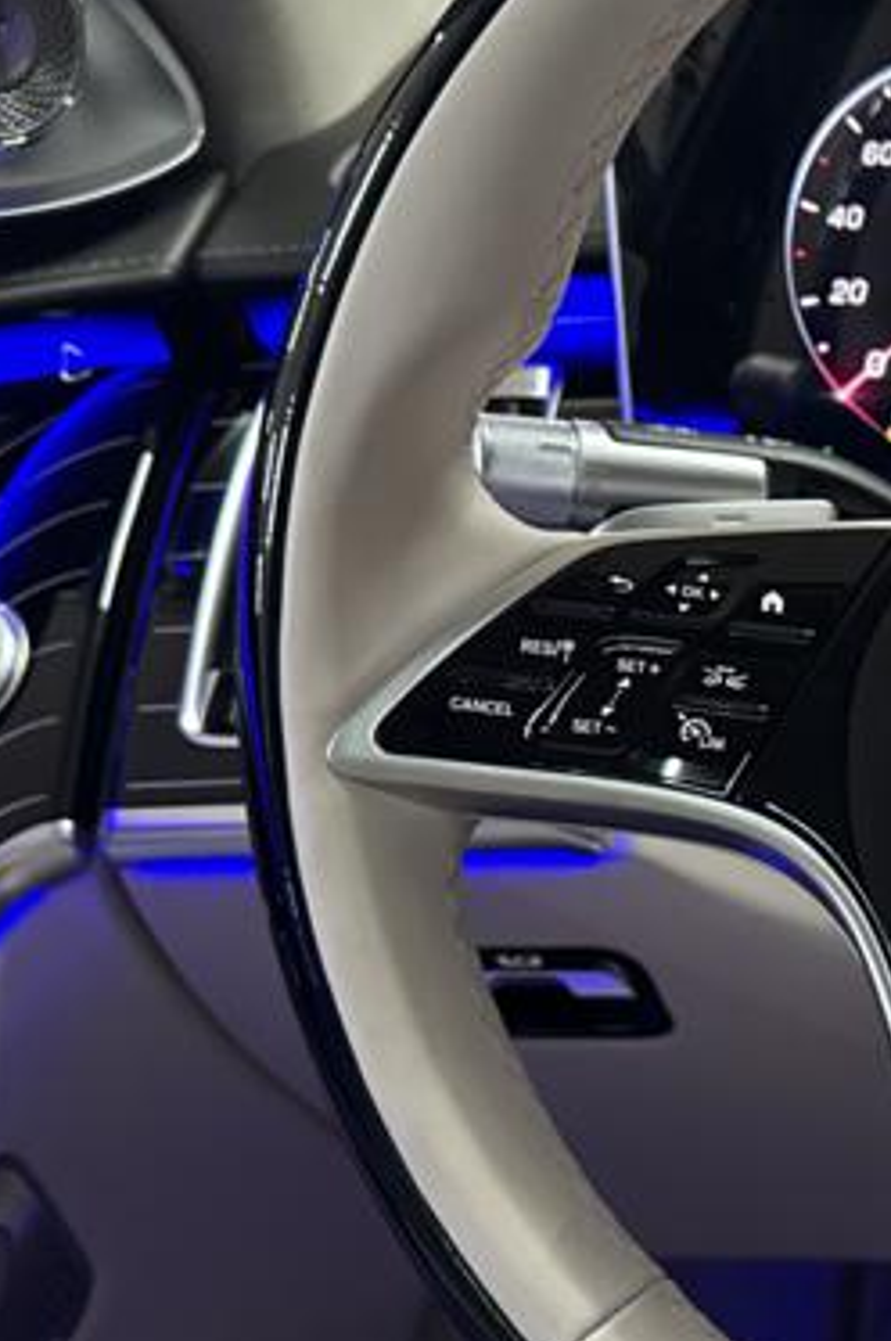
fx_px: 2492
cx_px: 1261
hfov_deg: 18.4
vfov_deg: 30.0
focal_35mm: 67
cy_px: 816
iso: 500
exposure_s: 1/54
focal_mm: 6.86
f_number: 1.78
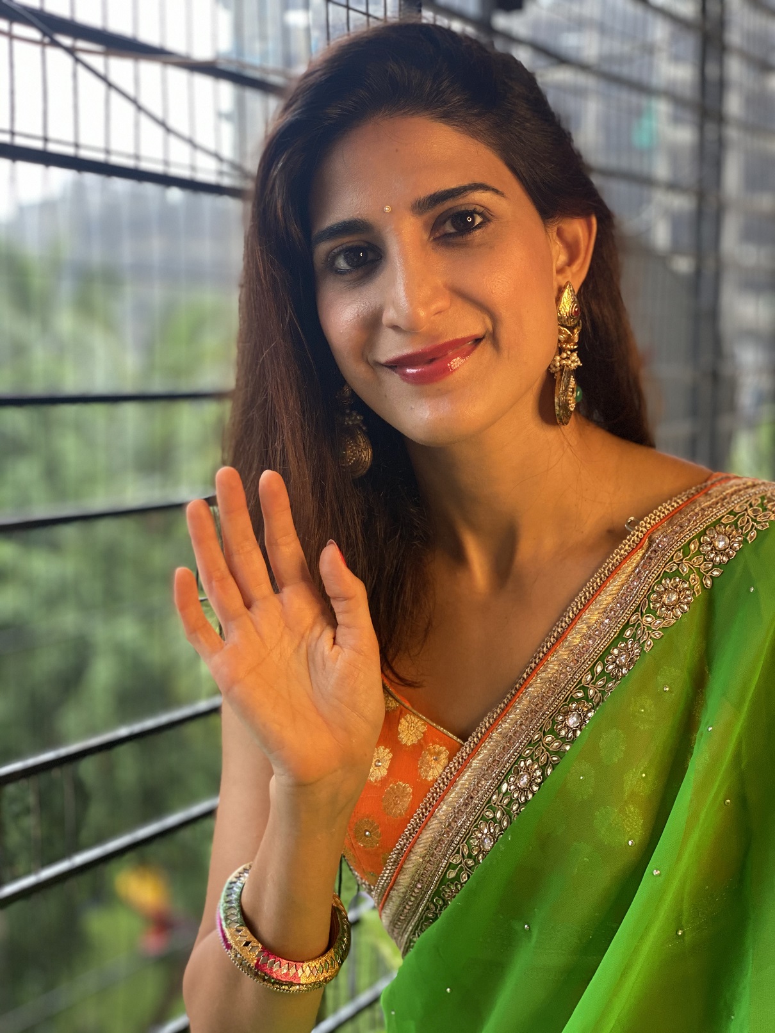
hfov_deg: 28.0
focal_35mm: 52
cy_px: 516
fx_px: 1552
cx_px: 388
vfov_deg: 36.8
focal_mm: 6
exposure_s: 1/100
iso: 160
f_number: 2
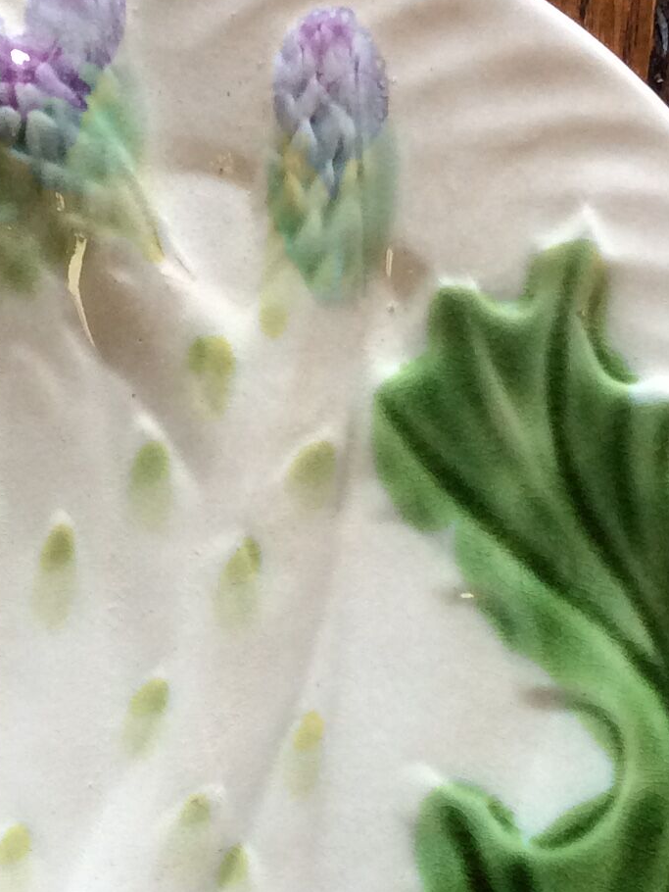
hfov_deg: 16.1
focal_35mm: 91
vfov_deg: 21.3
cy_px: 692
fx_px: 2344
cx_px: 103
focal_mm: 3.3
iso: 80
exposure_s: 1/25
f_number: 2.4
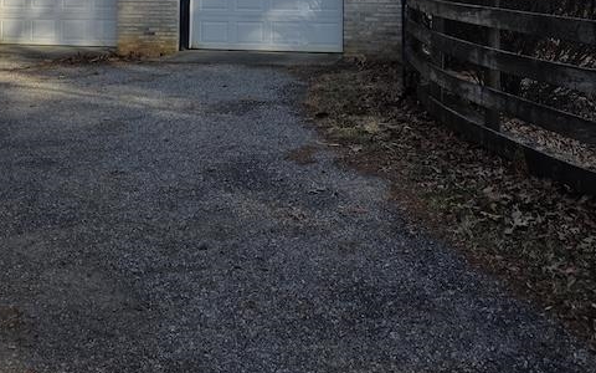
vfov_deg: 22.8
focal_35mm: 52
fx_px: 845
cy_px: -78
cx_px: 417
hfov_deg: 38.2
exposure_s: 1/3229
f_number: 1.7
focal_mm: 6.3
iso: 80
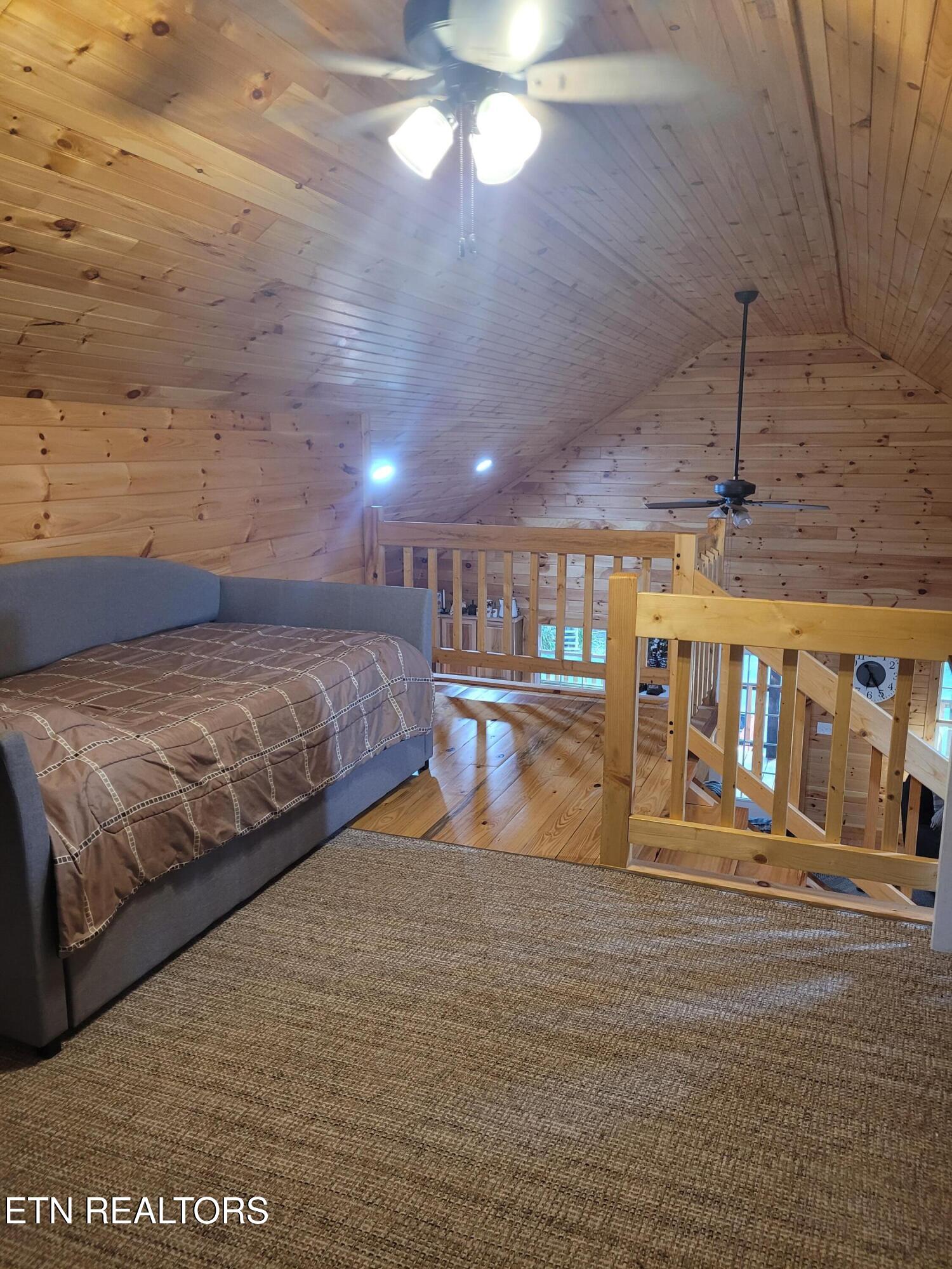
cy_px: 634
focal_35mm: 26
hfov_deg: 53.1
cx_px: 476
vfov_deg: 67.3
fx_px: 953
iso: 250
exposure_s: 1/40
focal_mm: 5.4
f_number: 1.8
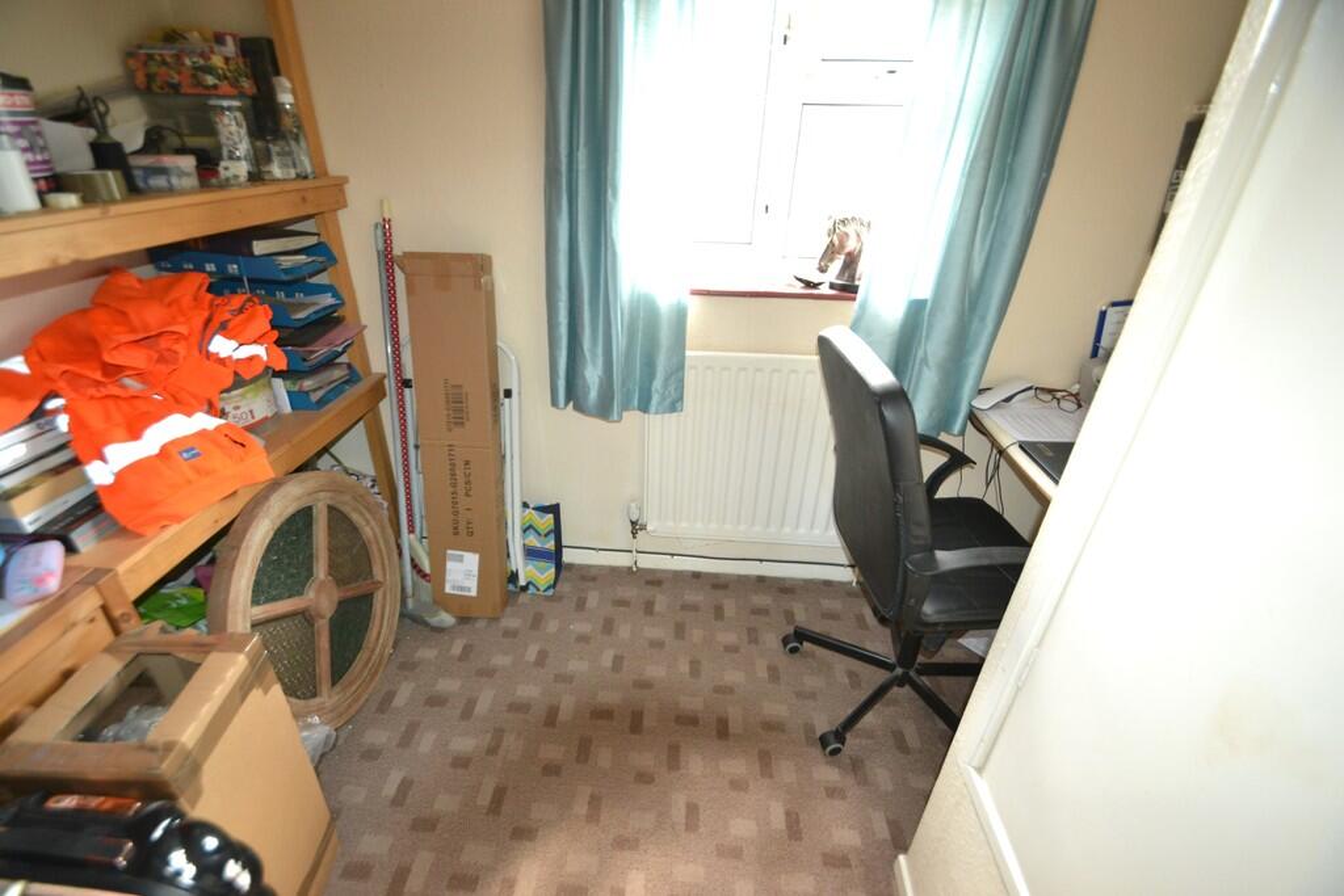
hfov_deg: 100.4
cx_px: 672
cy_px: 448
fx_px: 560
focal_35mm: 15
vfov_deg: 77.3
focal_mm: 10
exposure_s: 1/60
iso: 1000
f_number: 3.5
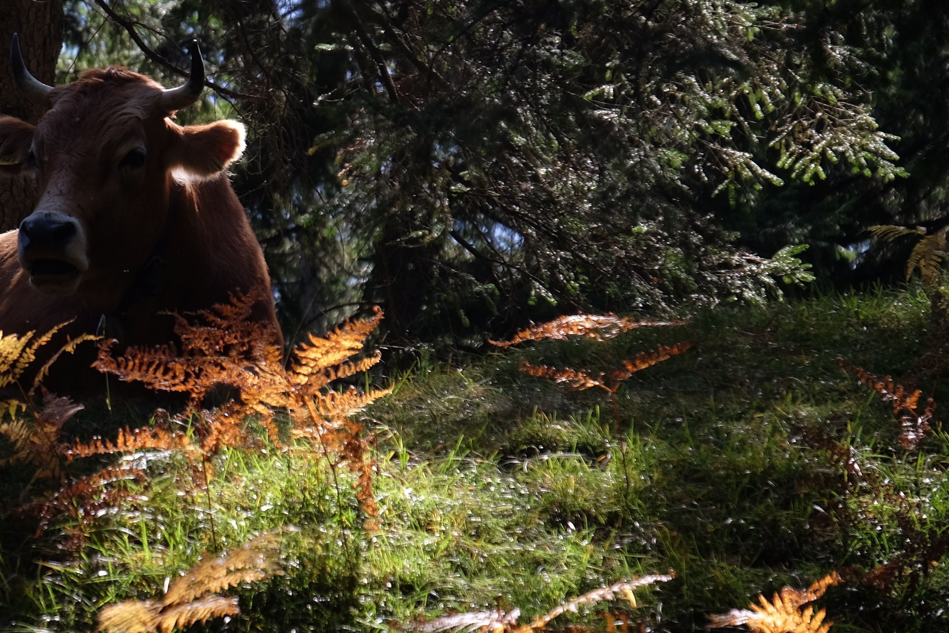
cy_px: 178
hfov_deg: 7.2
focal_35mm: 284
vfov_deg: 4.8
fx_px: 7486
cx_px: 109
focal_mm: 104.2
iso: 200
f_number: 5.6
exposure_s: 1/180
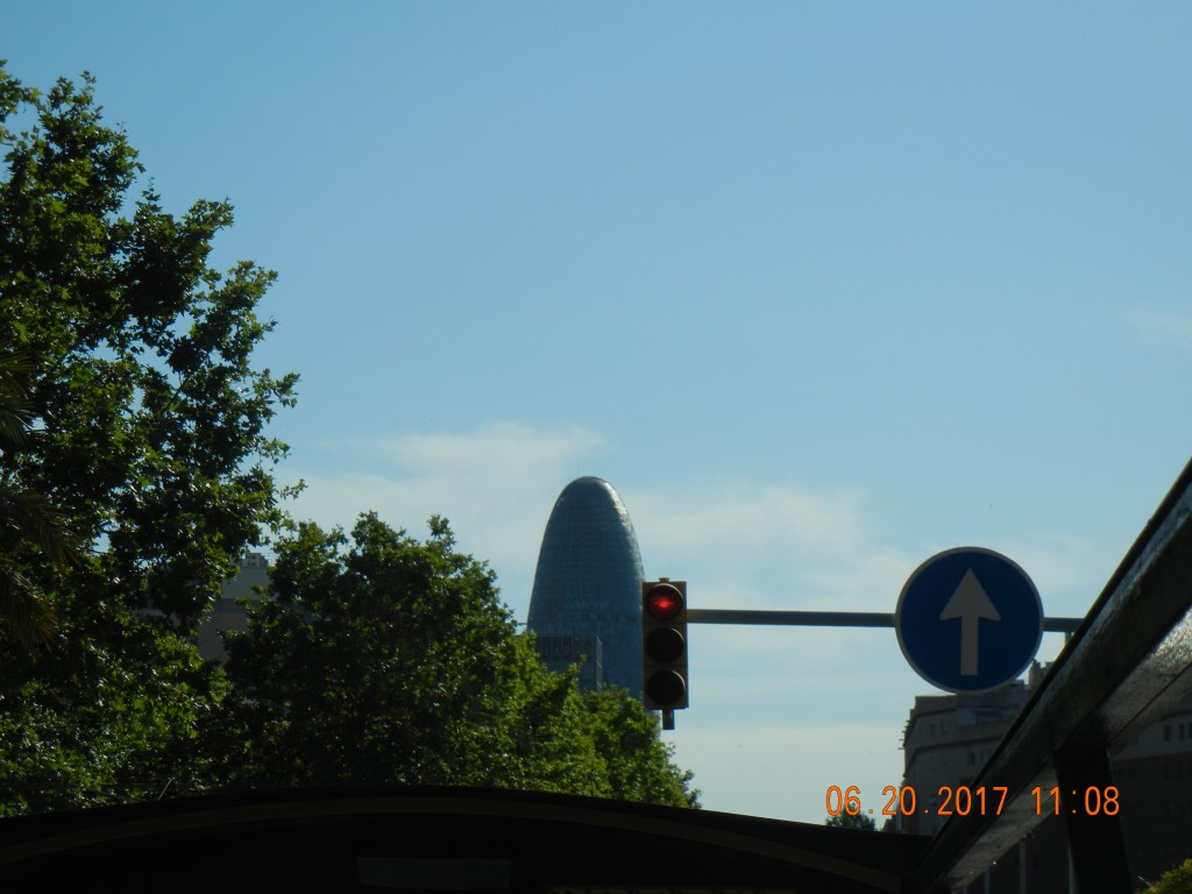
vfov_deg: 12.8
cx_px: 596
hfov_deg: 17.0
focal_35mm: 116
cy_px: 447
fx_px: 3994
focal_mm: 20.9
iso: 160
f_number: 9.2
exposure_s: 1/722
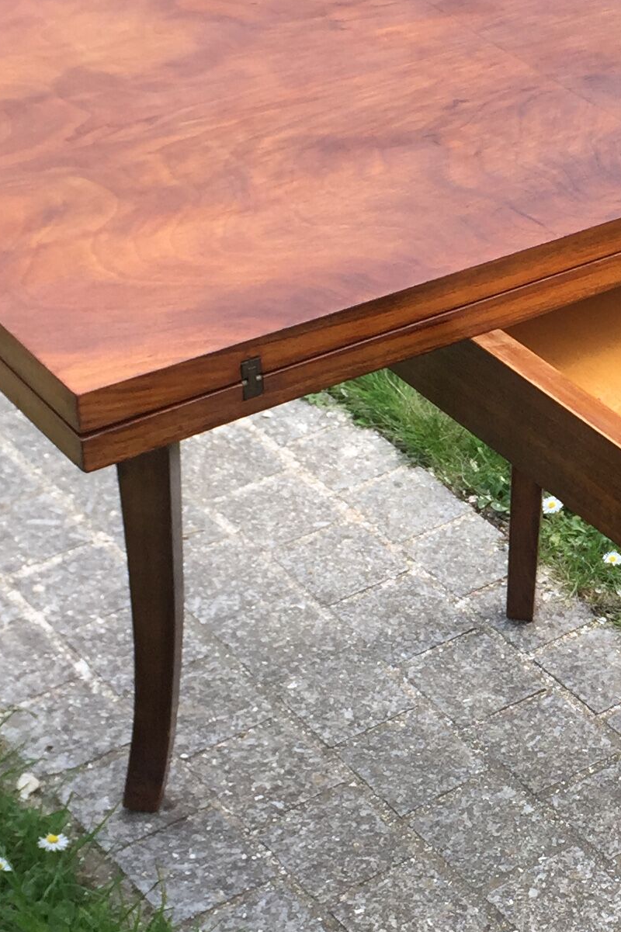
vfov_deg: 24.8
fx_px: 2123
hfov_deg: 16.2
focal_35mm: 82
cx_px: 657
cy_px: 475
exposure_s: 1/359
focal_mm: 4.15
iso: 32
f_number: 2.2
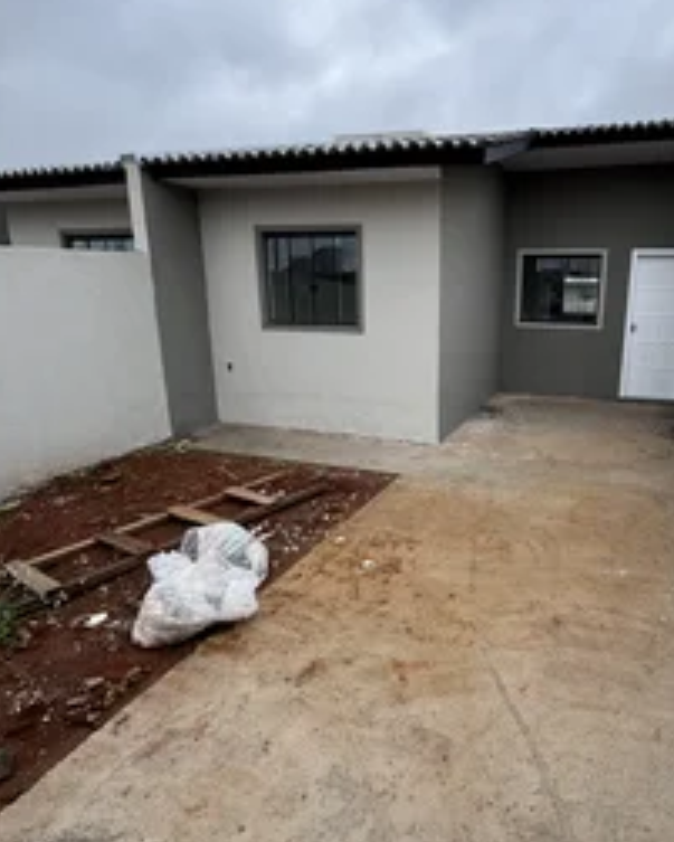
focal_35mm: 21
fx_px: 523
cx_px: 466
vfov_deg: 77.6
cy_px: 423
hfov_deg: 63.4
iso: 40
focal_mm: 2.22
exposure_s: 1/143
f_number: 2.2
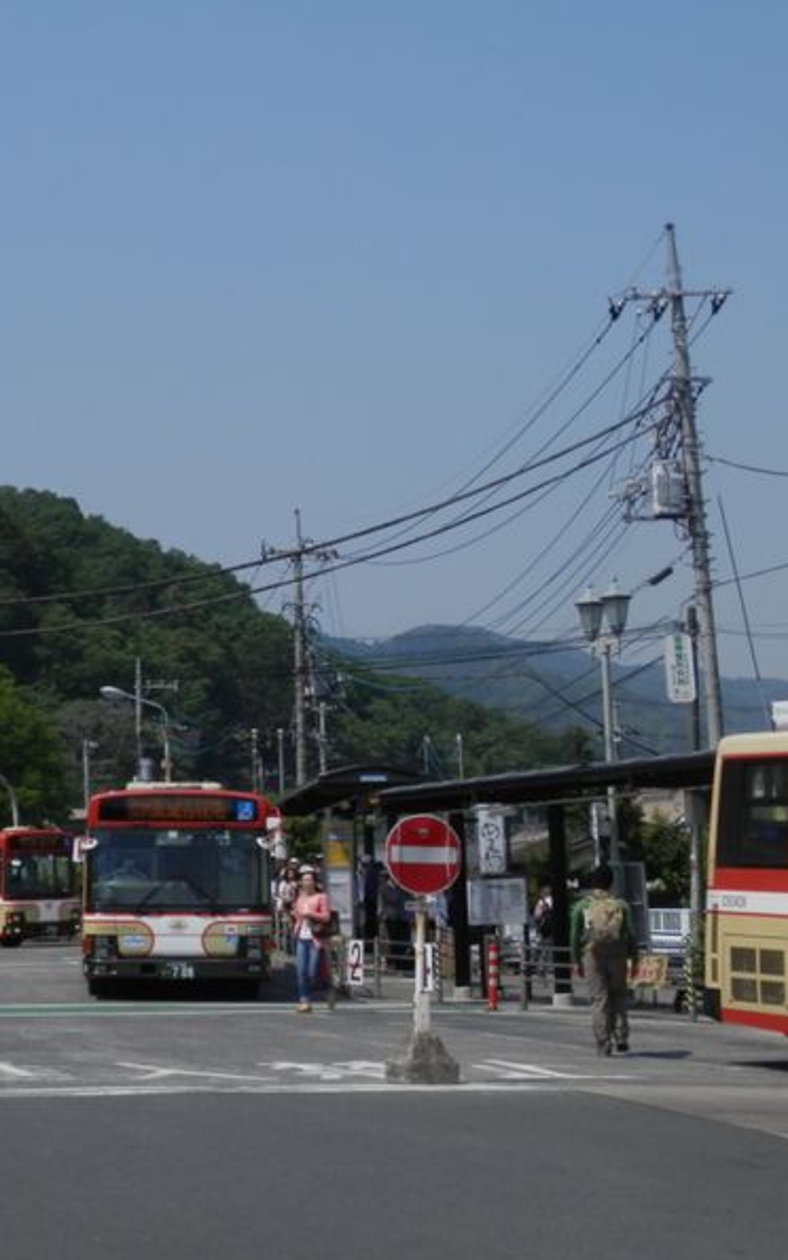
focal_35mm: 77
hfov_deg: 16.9
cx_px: 388
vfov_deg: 26.8
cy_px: 629
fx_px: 2645
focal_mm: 9.8
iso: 80
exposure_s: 1/160
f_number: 11.6
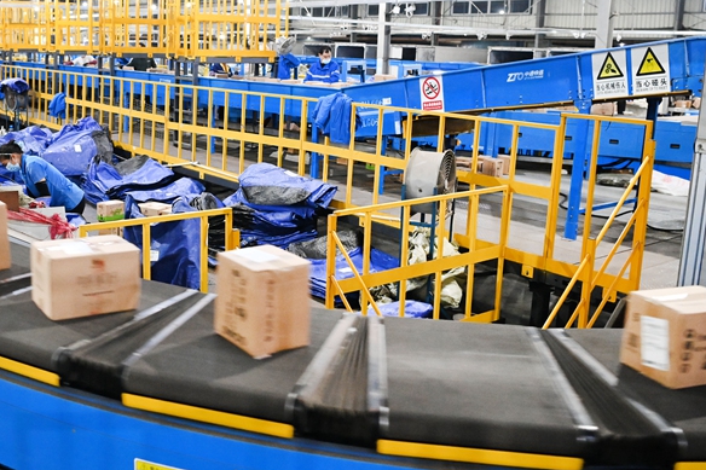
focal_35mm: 37
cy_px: 184
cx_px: 235
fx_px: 725
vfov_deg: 35.8
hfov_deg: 50.9
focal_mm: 24
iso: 8000
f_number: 2.8
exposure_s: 1/125
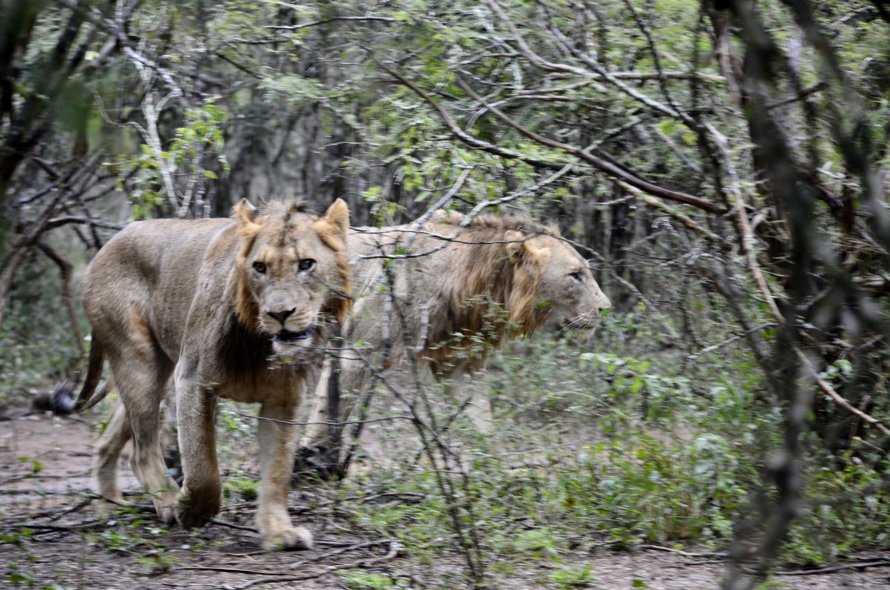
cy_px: 295
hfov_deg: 9.2
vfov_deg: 6.1
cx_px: 445
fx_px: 5551
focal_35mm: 225
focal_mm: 150
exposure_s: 1/40
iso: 160
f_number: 4.8
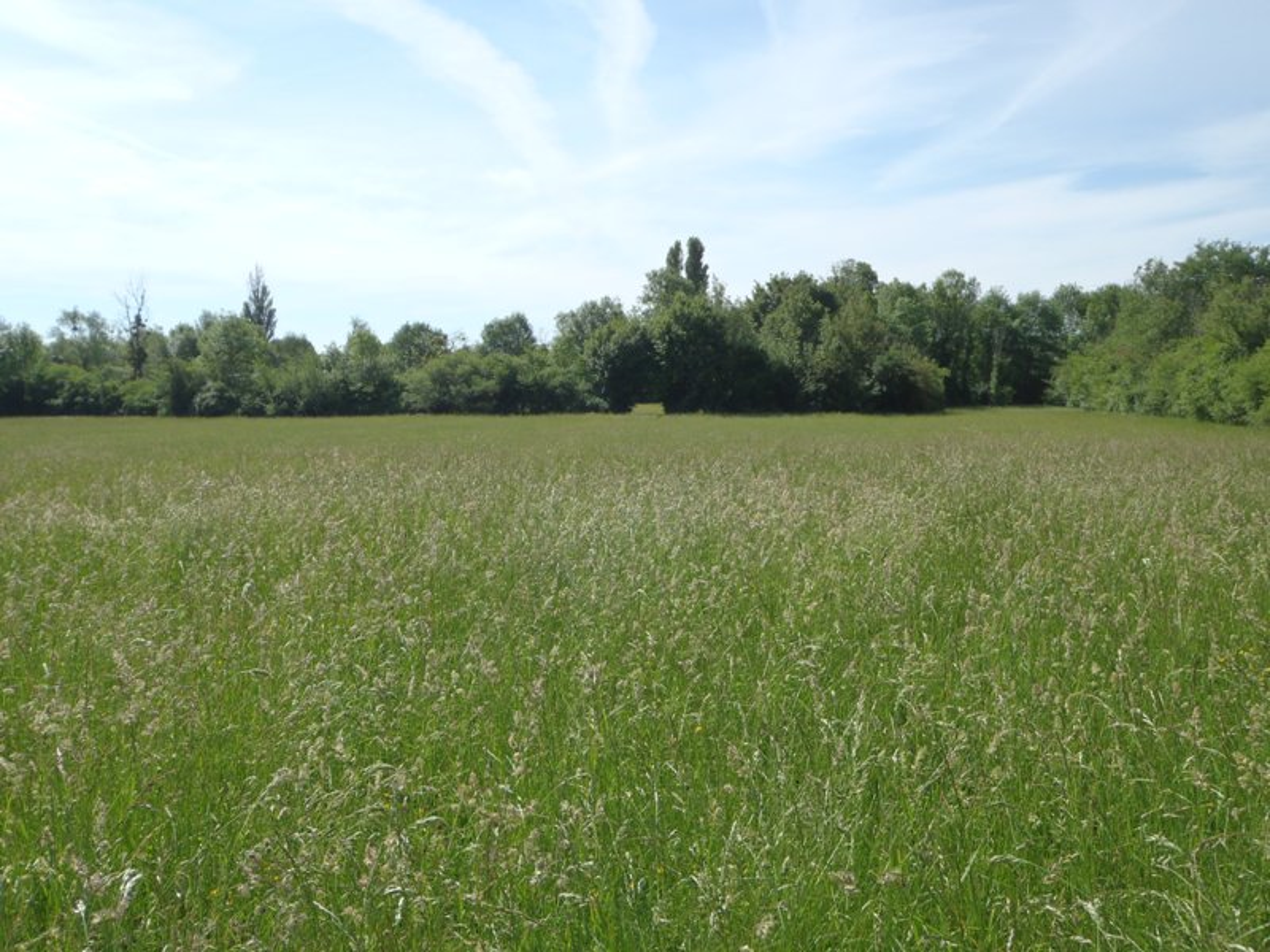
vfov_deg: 49.7
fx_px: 1027
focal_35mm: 28
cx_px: 635
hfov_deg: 63.4
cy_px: 476
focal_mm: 5
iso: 64
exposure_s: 1/640
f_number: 3.5
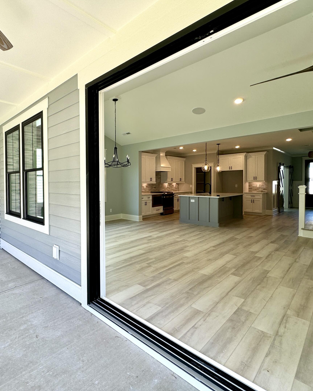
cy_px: 189
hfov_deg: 68.3
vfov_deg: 83.3
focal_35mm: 19
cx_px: 98
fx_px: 220
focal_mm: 2.22
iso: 40
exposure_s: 1/174
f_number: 2.2
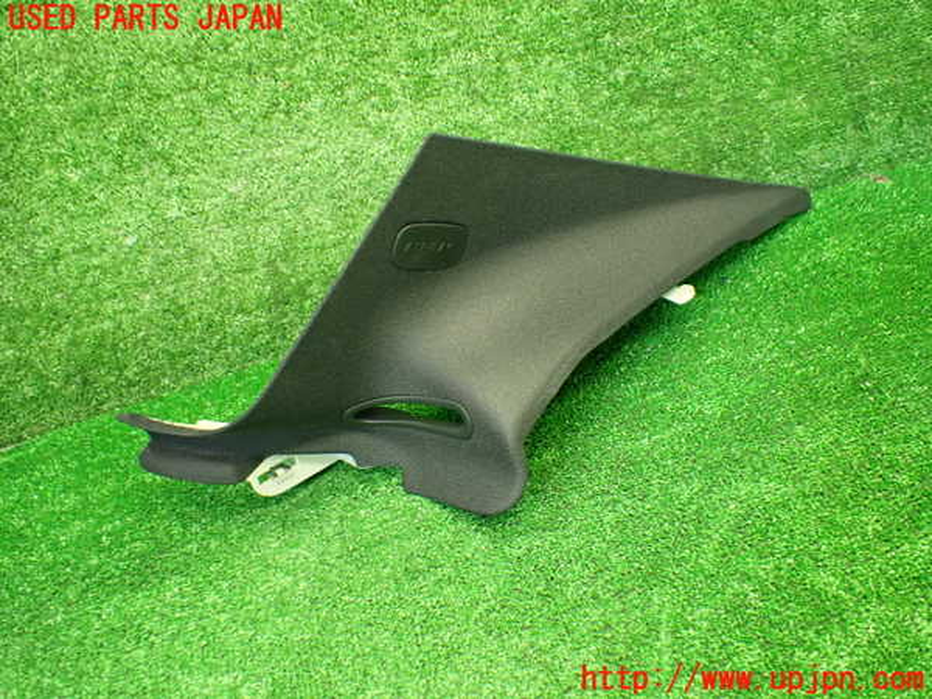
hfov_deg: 60.0
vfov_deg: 46.8
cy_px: 350
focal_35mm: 30
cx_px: 466
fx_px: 808
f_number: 2.3
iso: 800
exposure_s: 1/80
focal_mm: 5.4
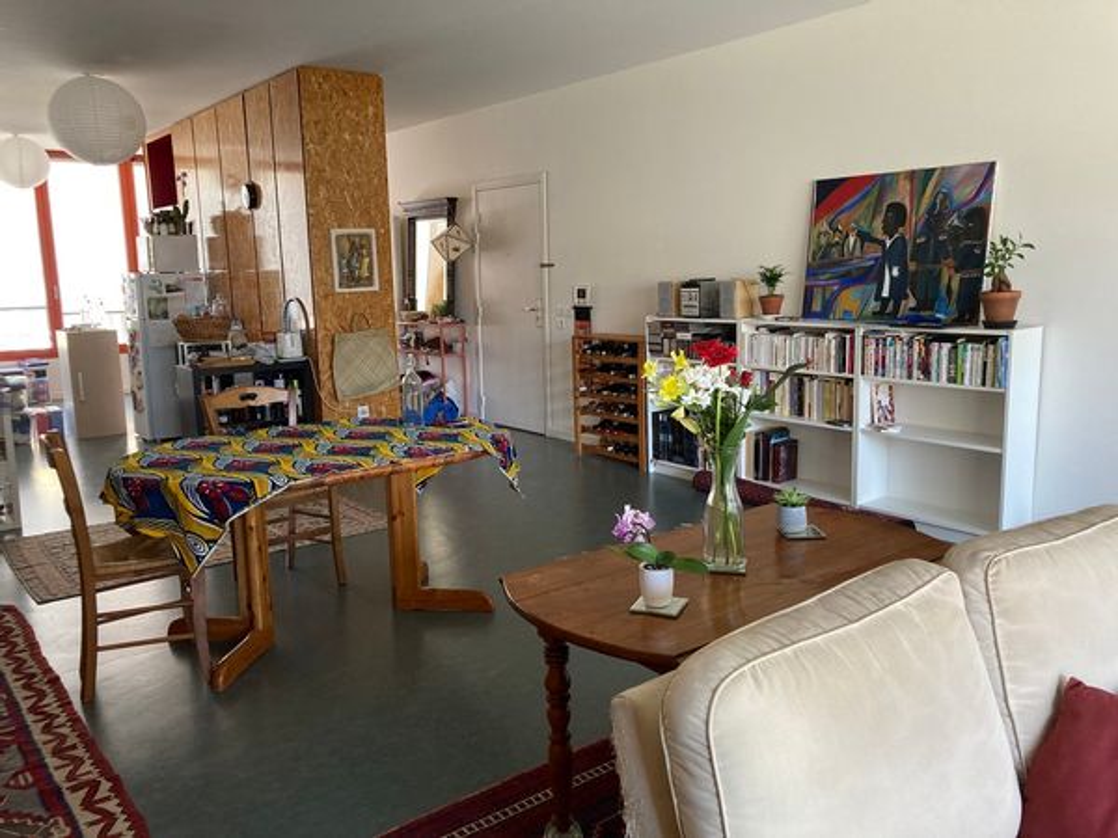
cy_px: 419
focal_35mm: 28
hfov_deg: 63.4
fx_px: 904
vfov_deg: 49.7
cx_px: 559
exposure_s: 1/60
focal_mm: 3.99
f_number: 1.8
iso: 125
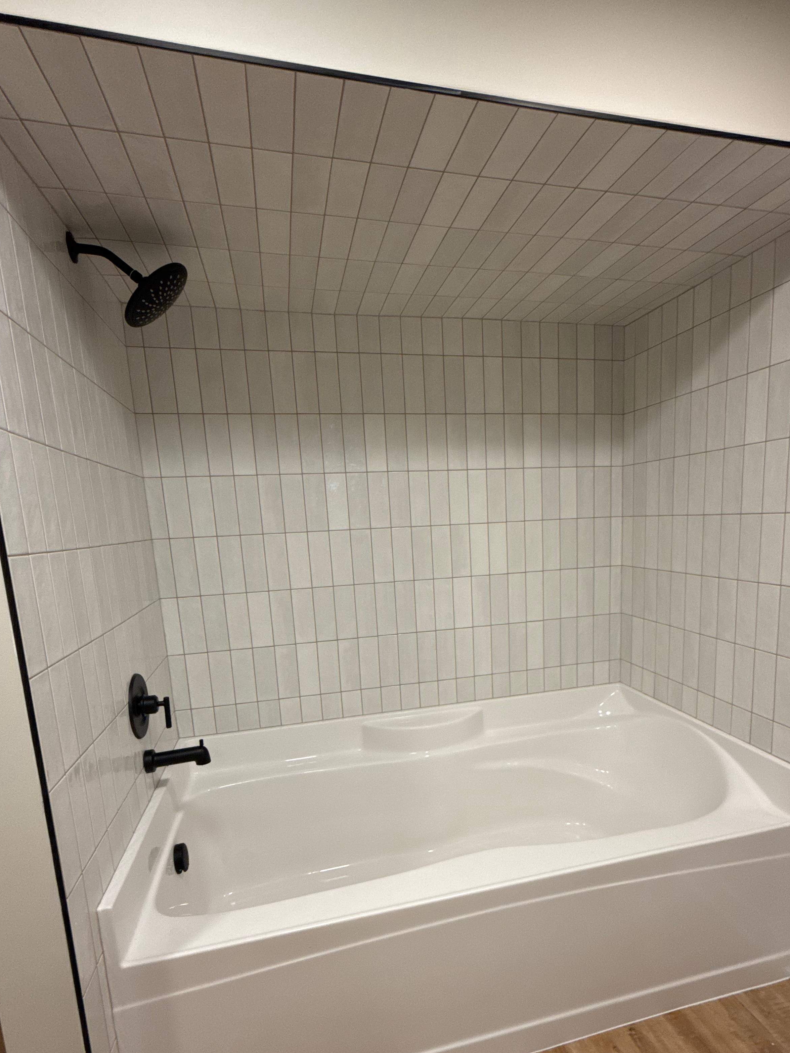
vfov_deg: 87.0
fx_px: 548
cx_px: 423
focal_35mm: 18
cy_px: 612
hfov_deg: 71.5
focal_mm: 2.22
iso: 250
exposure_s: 1/120
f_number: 2.2
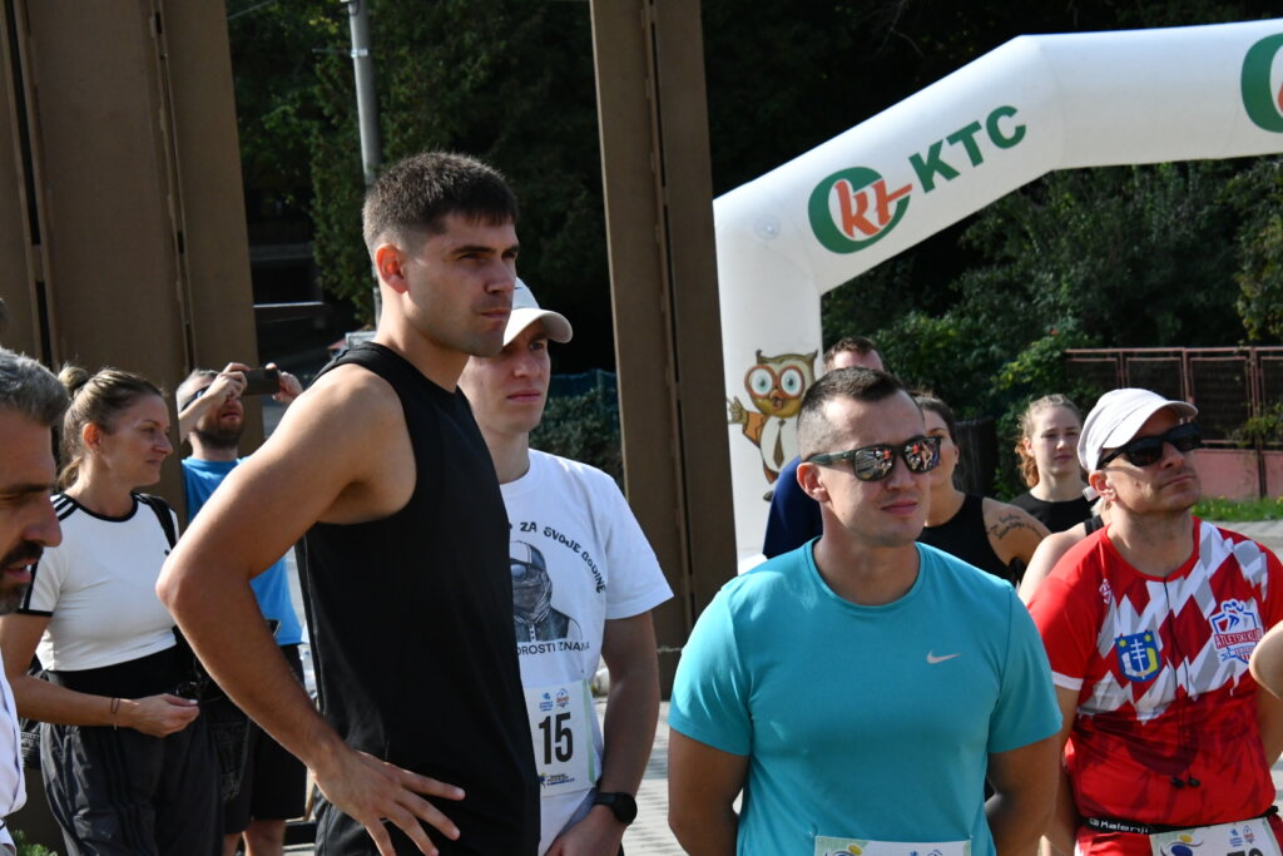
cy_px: 428
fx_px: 3992
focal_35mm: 112
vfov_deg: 12.2
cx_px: 642
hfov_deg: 18.3
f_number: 13
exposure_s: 1/2500
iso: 3200
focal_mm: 75
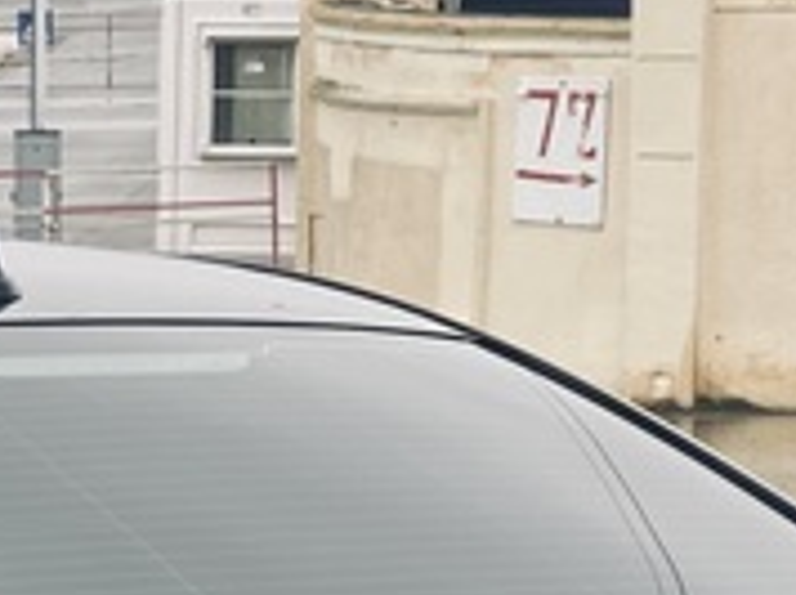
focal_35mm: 288
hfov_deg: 6.8
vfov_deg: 5.1
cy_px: 814
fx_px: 6614
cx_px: -318
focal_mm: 7.5
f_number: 2.2
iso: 32
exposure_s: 1/121
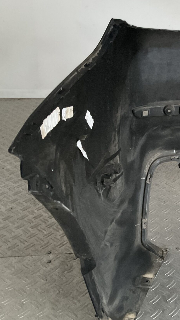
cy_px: 176
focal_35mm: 49
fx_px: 416
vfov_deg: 42.1
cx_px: 222
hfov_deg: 22.3
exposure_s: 1/33
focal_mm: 3
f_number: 1.8
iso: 250
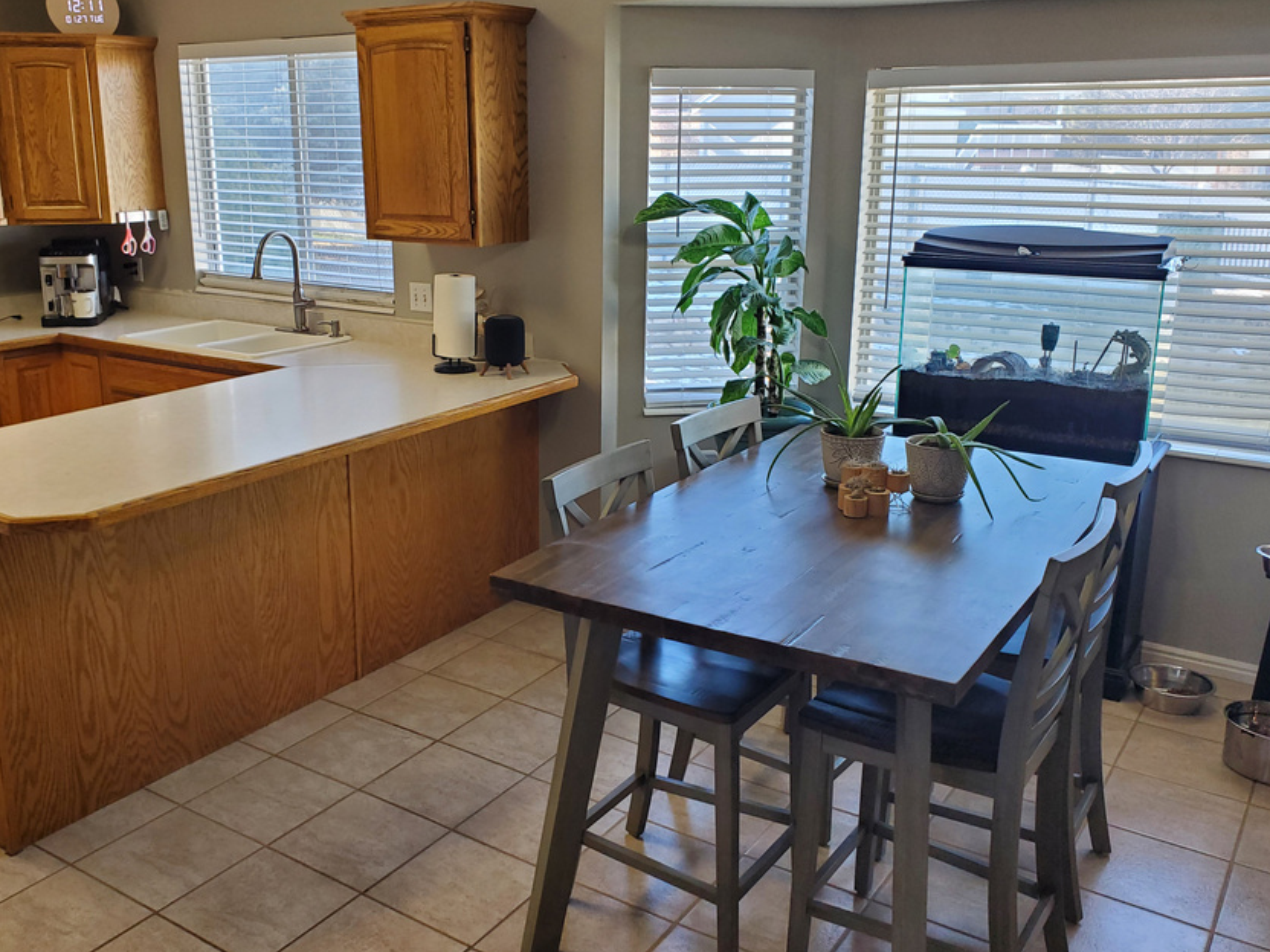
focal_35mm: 32
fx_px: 1174
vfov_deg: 44.2
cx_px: 536
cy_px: 461
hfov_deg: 56.6
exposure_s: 1/120
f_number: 2.4
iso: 160
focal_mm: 4.3
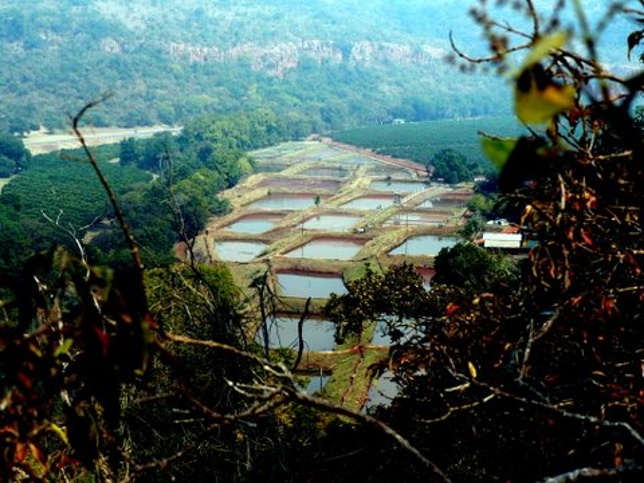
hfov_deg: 27.8
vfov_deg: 21.0
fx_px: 1302
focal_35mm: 70
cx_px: 322
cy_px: 242
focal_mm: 11.6
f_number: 4
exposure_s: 1/320
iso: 80
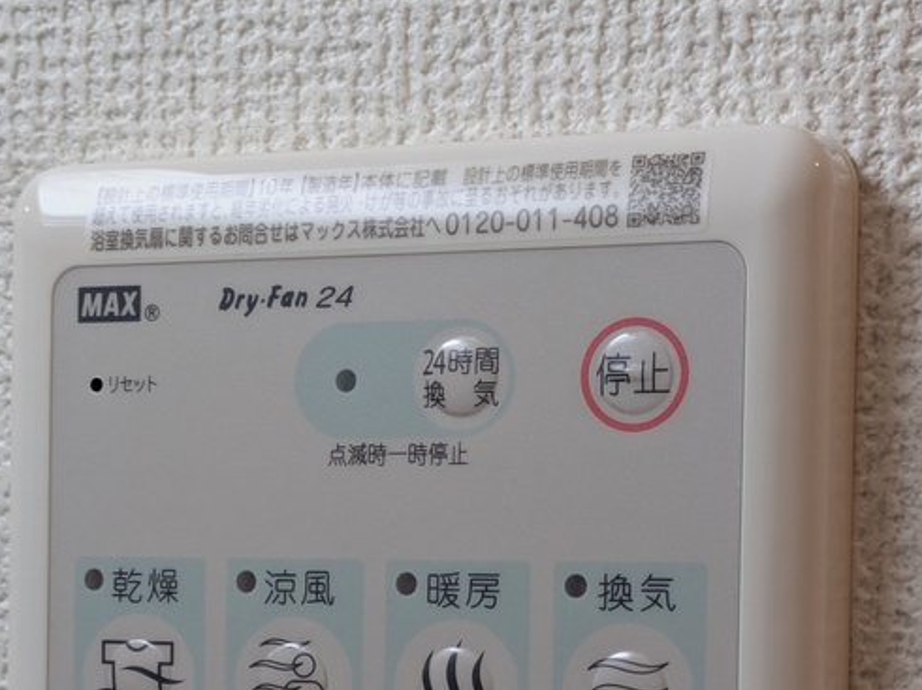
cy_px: 600
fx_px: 2662
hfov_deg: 19.6
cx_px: 397
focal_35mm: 100
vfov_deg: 14.6
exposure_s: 1/40
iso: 48
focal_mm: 5.43
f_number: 1.89
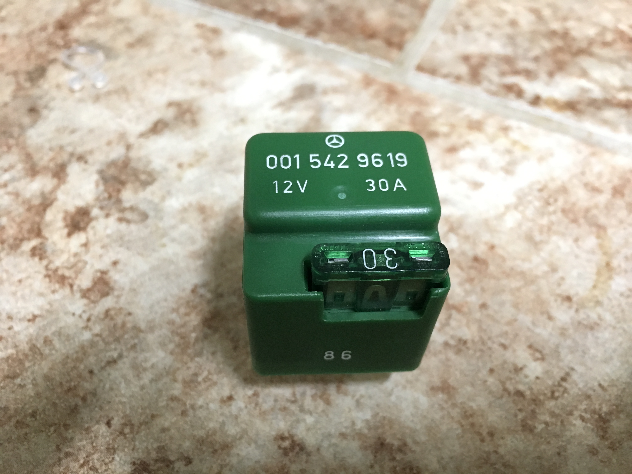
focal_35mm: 29
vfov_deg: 48.2
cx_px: 316
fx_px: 529
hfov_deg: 61.7
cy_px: 237
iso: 200
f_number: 2.2
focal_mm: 4.15
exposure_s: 1/20
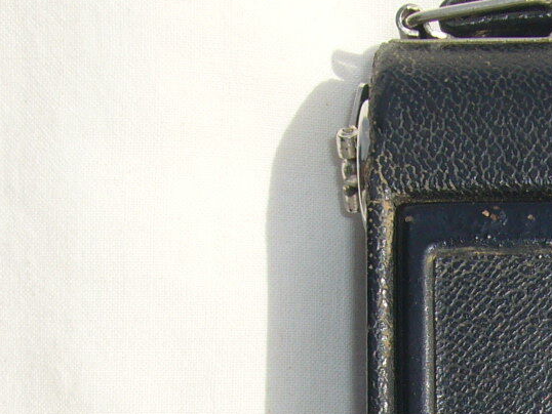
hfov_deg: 18.1
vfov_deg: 13.5
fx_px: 1659
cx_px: 623
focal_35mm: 104
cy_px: 591
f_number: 5.6
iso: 80
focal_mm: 5.8
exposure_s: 1/400
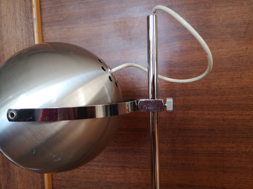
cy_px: 94
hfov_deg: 65.3
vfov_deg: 51.4
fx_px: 197
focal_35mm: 27
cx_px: 126
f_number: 1.8
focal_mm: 3.95
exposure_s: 1/50
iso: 100
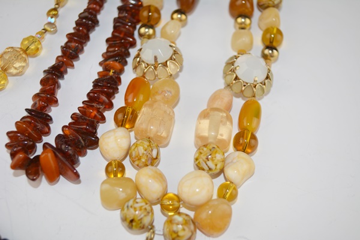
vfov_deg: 28.1
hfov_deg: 41.1
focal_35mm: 48
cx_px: 180
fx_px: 480
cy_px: 120
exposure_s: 1/200
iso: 100
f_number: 4.8
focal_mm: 32
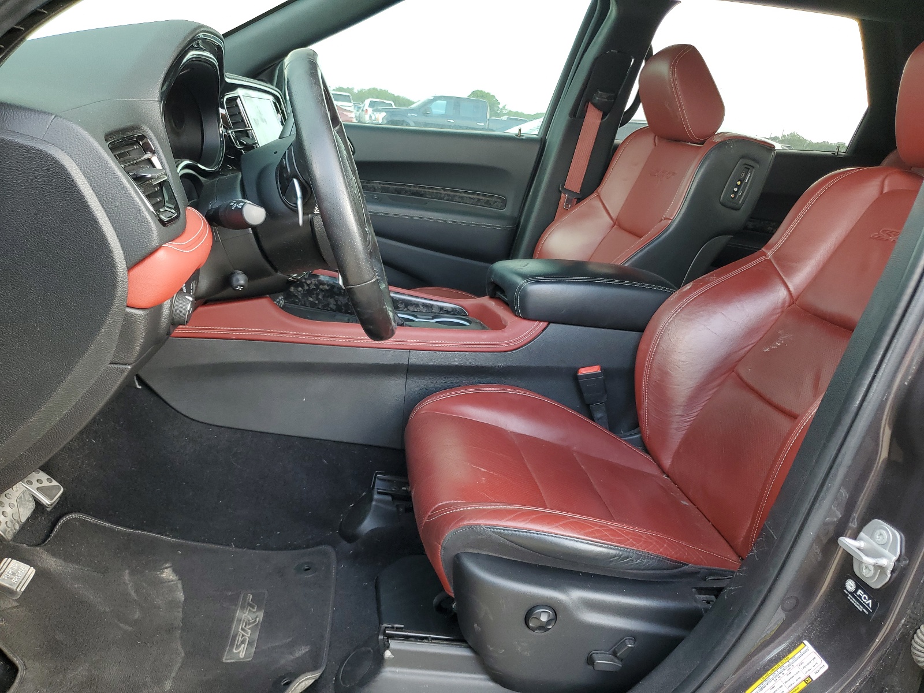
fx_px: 694
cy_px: 346
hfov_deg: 67.3
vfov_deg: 53.1
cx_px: 462
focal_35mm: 26
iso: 53
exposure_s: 1/120
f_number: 1.5
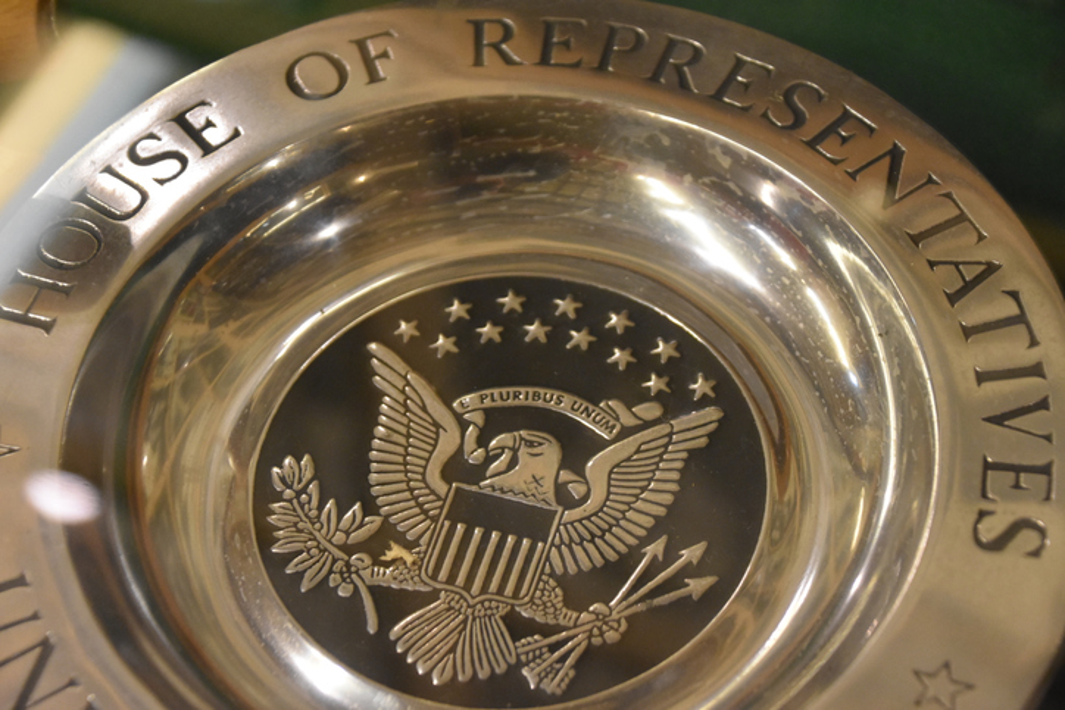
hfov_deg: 19.5
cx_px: 532
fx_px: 3107
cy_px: 355
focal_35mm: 105
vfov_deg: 13.0
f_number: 5
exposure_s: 1/60
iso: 3200
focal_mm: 70
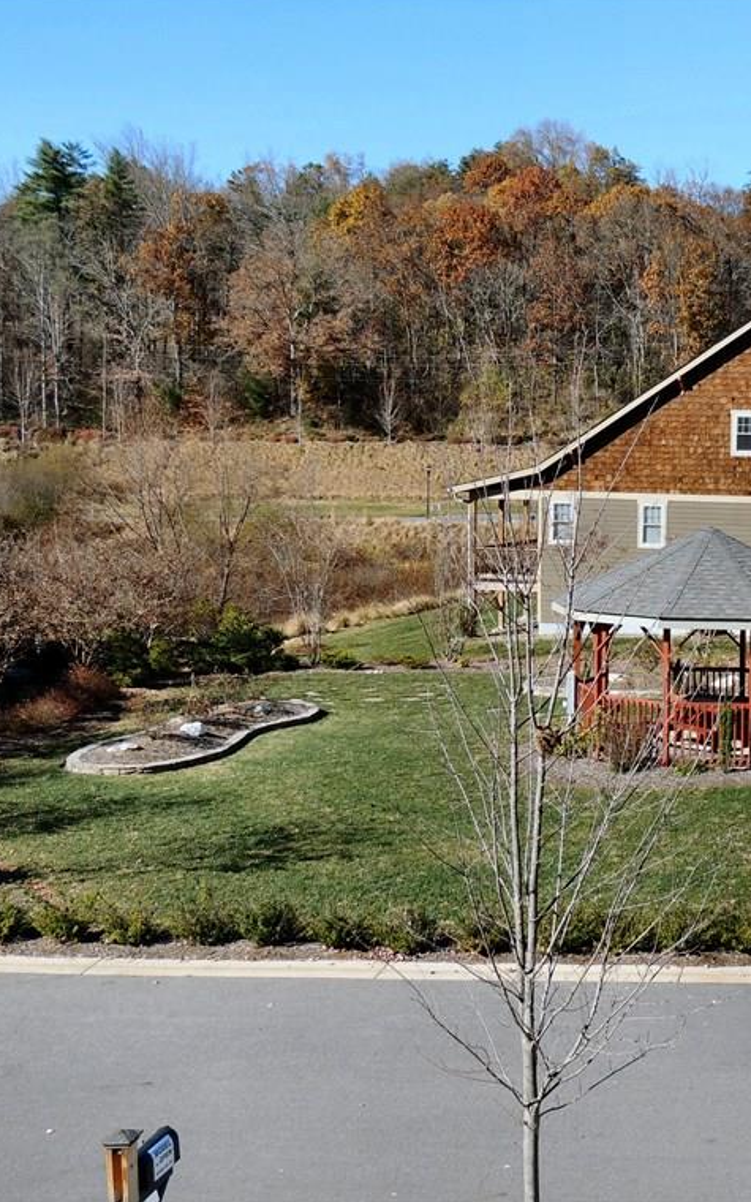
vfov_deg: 40.3
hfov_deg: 24.8
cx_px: 726
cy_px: 598
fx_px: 1637
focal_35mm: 50
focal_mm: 6.2
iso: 100
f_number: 3.3
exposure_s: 1/800
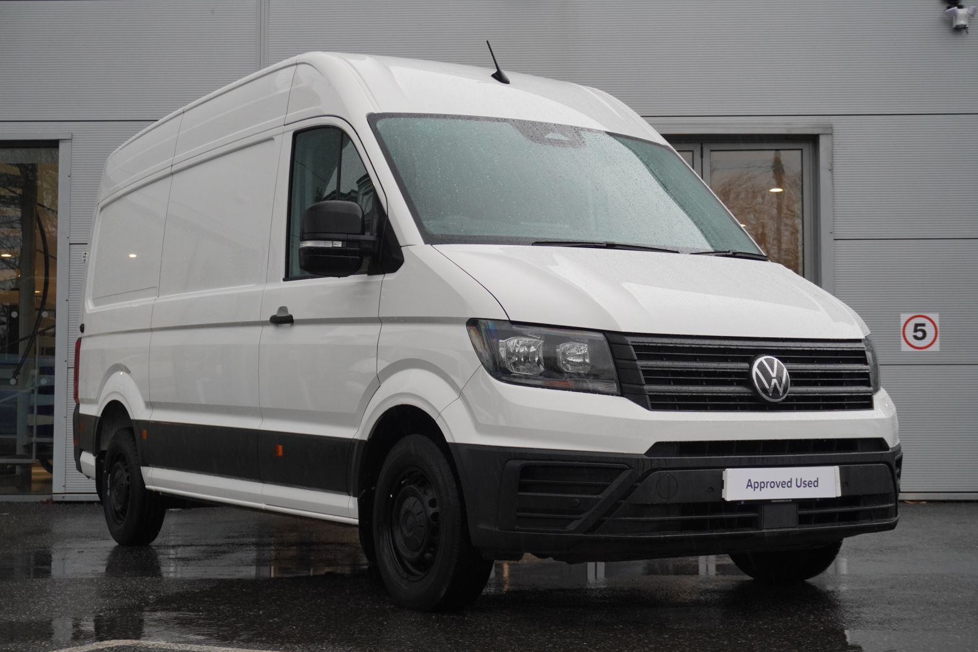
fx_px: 1454
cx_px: 482
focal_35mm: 54
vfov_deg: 25.3
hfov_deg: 37.2
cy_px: 331
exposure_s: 1/200
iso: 800
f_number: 5.6
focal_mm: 35
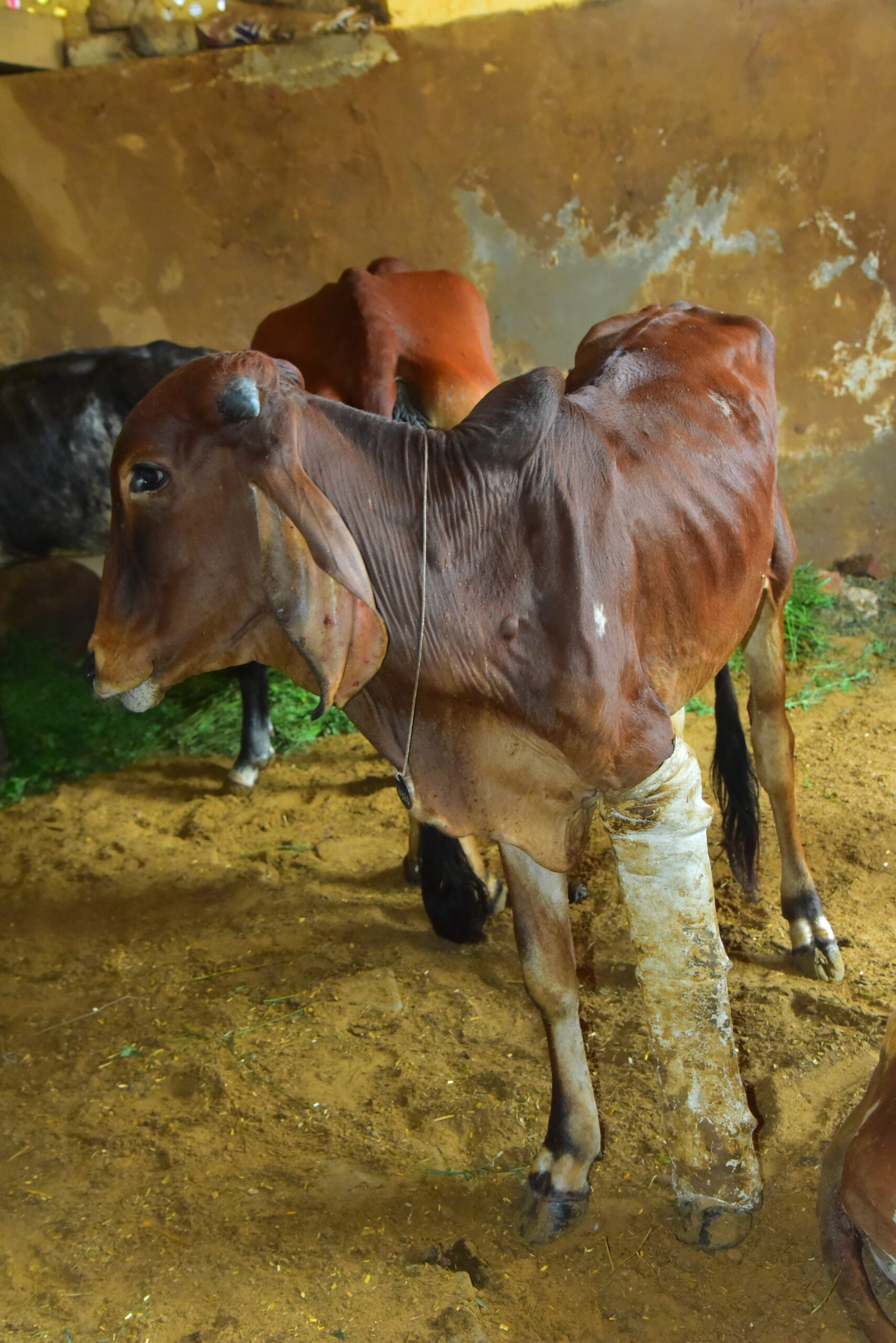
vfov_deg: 42.7
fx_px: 1716
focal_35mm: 46
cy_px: 672
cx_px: 448
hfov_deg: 29.3
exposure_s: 1/160
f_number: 4
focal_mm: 46
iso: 3200
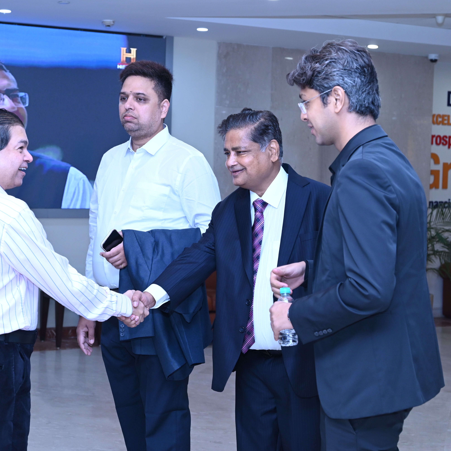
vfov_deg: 25.0
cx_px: 172
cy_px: 226
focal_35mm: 69
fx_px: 1017
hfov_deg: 24.9
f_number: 5.6
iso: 1250
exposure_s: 1/125
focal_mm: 54
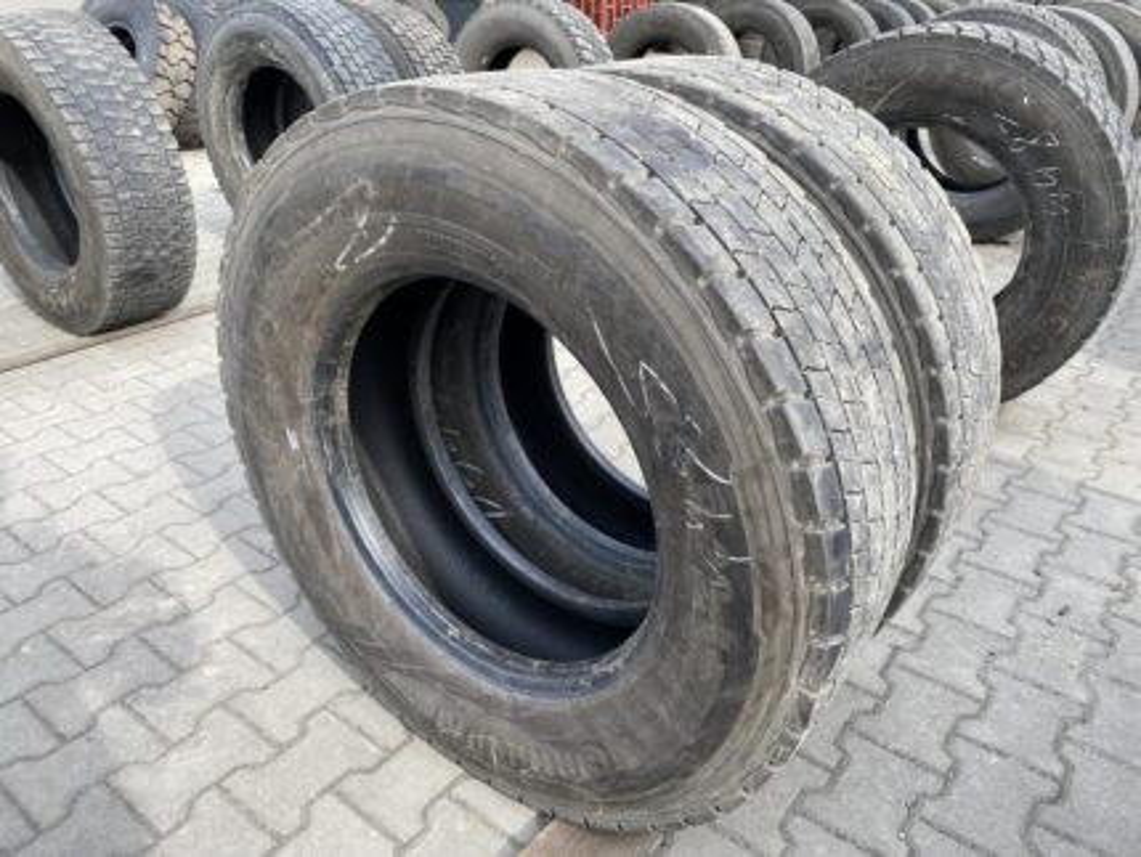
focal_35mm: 26
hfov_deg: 67.3
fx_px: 857
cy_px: 428
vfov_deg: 53.1
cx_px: 570
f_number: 1.8
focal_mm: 4.25
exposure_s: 1/439
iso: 32
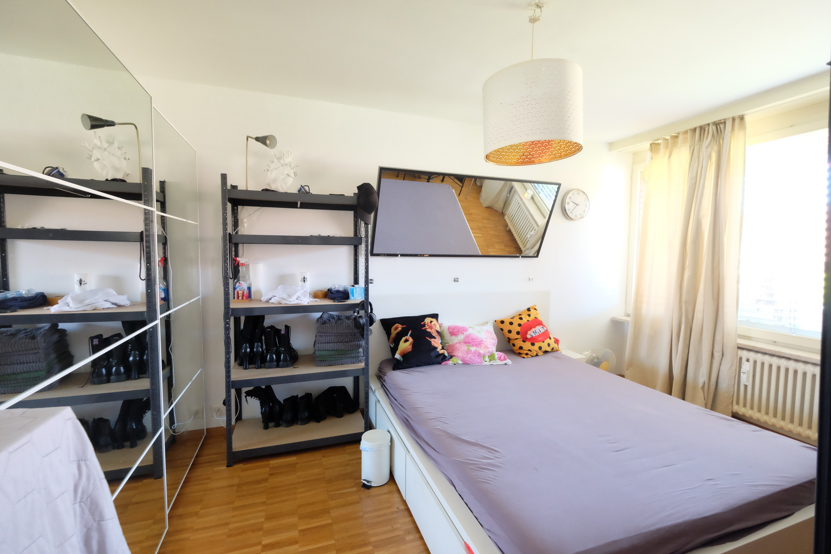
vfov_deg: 77.3
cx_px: 416
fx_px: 346
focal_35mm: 15
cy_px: 277
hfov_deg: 100.4
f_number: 4
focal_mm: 10
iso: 3200
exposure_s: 1/20
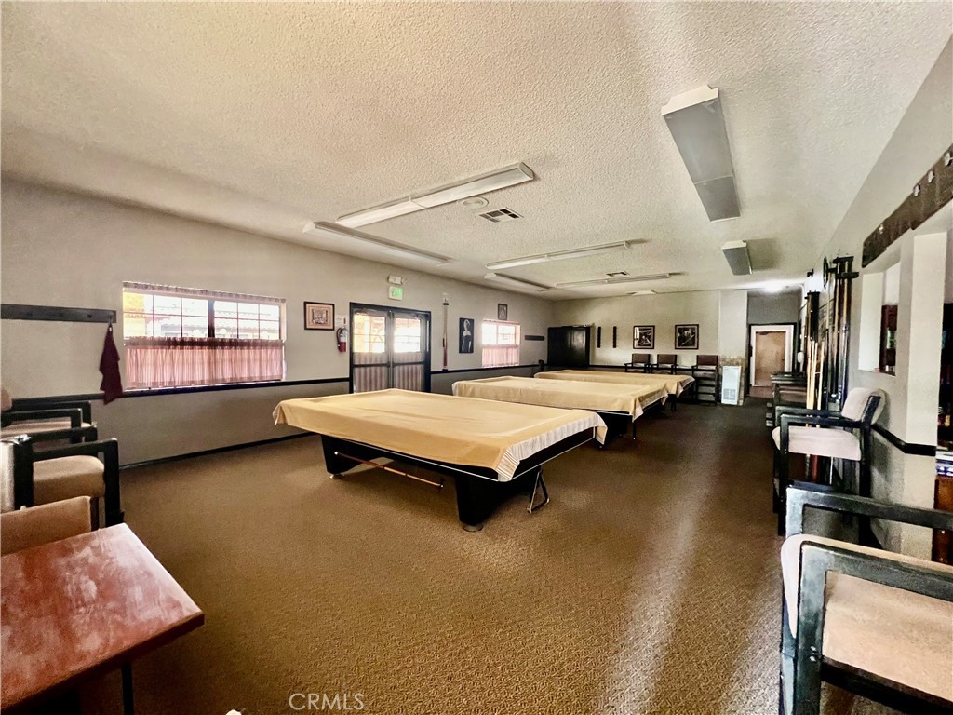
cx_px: 476
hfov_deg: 106.2
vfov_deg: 89.9
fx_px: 358
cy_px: 358
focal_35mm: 13
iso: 800
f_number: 1.8
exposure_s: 1/60
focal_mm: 1.57
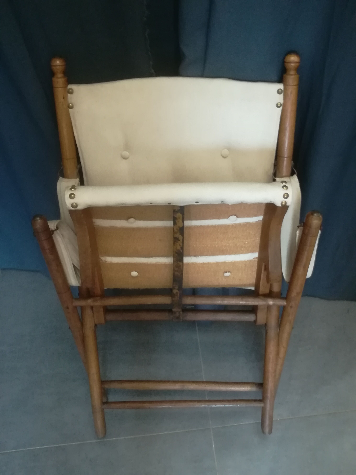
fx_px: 466
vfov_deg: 54.0
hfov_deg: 41.8
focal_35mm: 34
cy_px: 238
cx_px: 178
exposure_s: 1/14.3
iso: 640
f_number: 2.2
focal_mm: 3.83
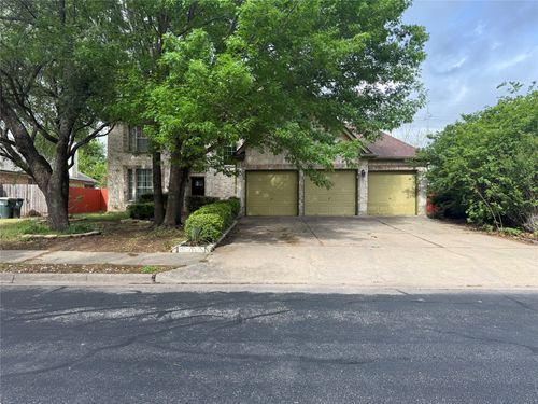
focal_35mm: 24
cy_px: 202
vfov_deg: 56.8
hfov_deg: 71.6
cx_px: 269
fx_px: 373
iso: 100
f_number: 1.78
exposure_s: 1/1410
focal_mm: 6.76
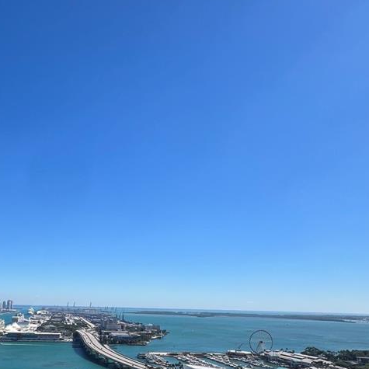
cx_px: 68
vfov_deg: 52.6
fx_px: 350
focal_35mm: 29
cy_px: 286
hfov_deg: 51.7
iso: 32
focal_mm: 1.57
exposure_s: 1/2538
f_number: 1.8
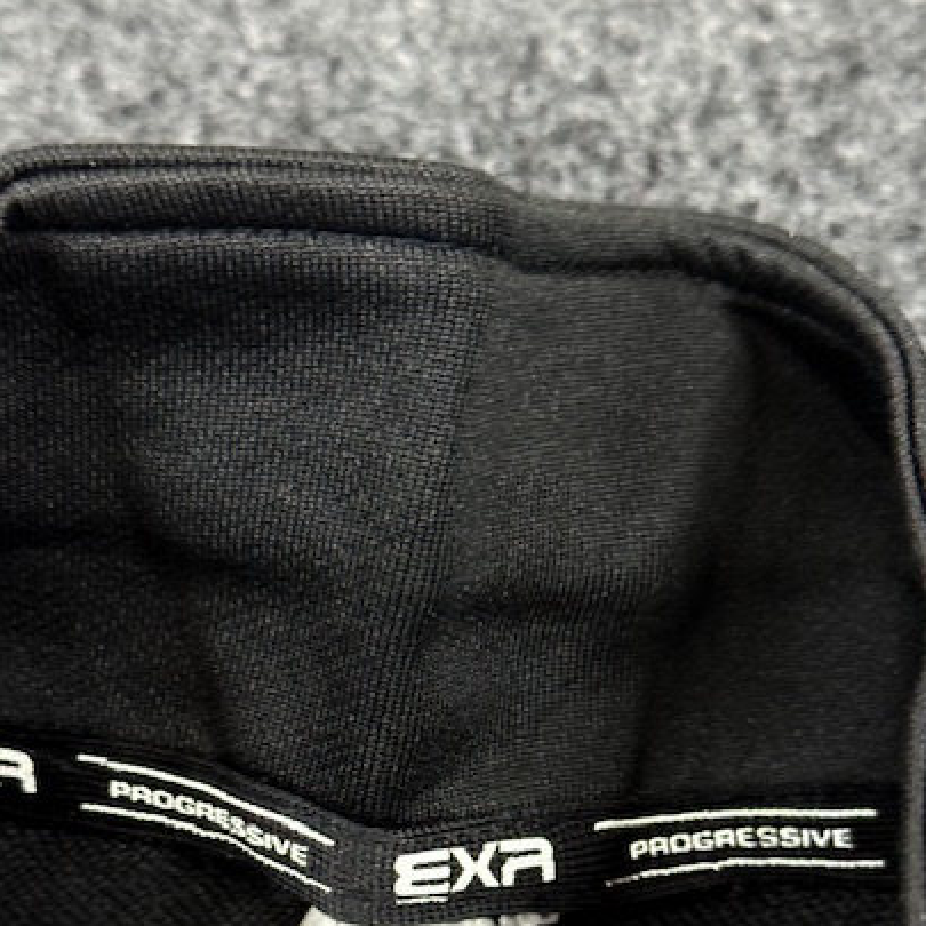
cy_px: 729
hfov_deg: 25.7
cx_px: 473
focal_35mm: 67
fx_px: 2028
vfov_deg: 25.3
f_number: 1.78
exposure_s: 1/33
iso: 200
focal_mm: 6.76
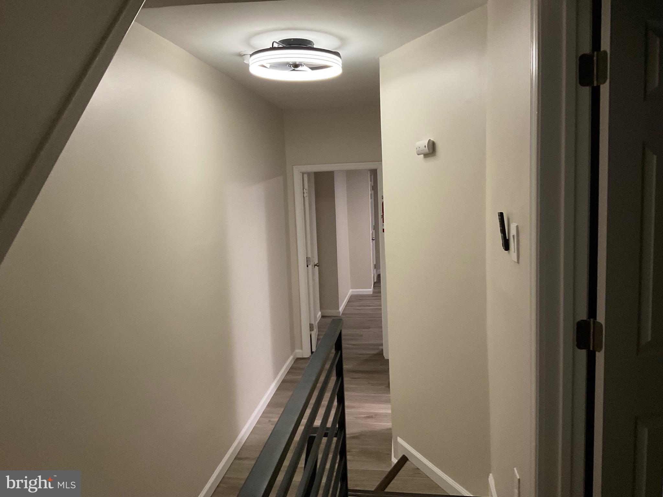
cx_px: 332
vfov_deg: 48.2
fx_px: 555
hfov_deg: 61.7
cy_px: 248
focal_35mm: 29
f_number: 1.8
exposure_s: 1/40
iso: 250
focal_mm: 3
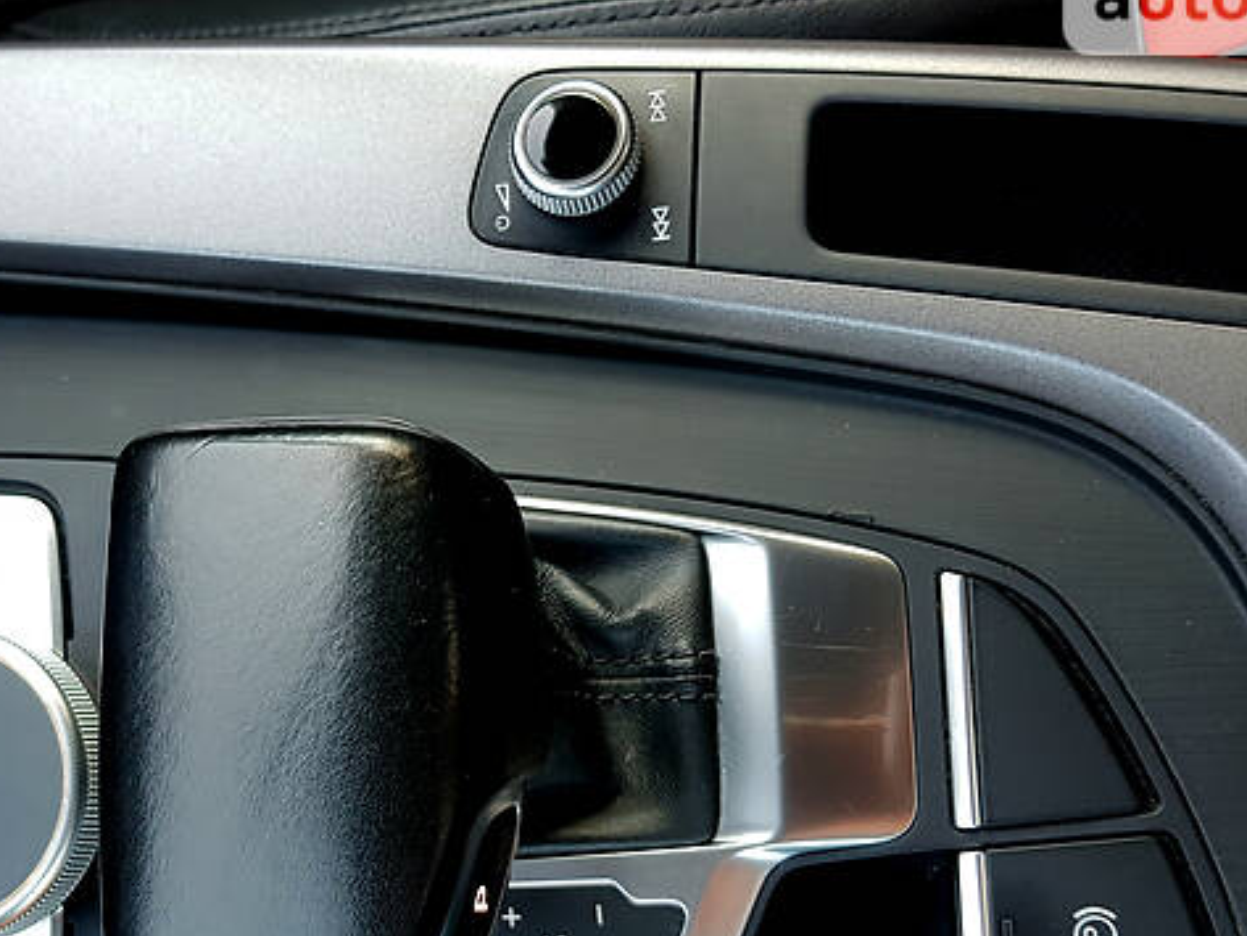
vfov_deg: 32.3
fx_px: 1585
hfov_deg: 42.4
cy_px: 701
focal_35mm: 44
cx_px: 427
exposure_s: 1/50
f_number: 1.7
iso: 64
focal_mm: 4.2
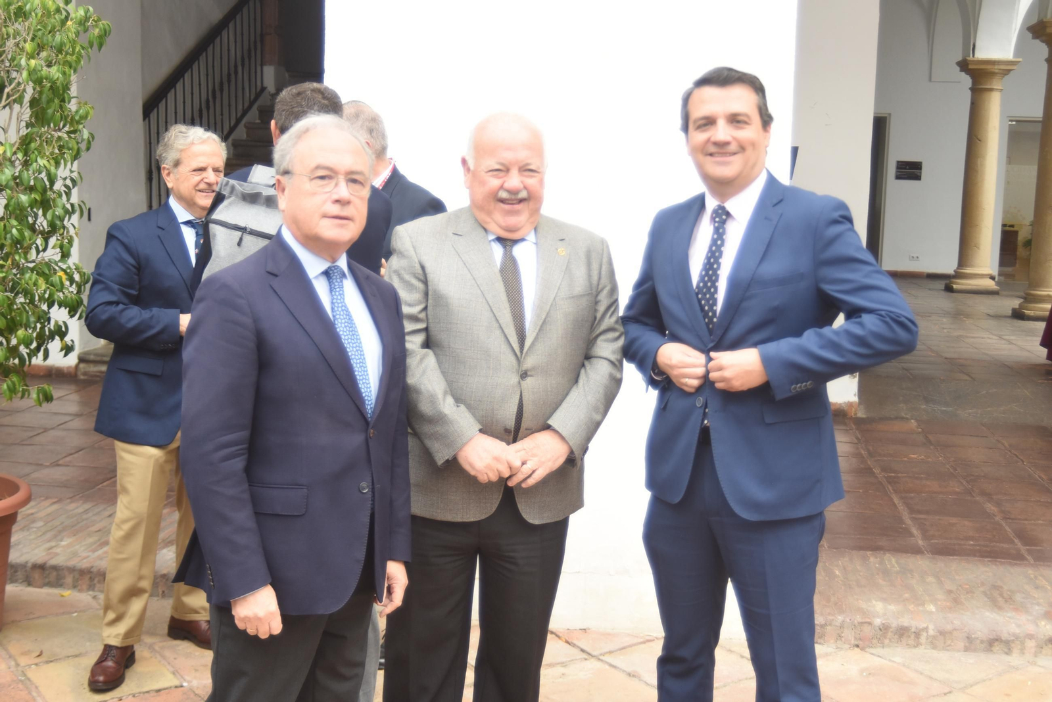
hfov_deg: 43.6
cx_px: 526
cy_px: 351
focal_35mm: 45
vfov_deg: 29.9
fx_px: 1315
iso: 1000
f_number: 4
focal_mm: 45
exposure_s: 1/640
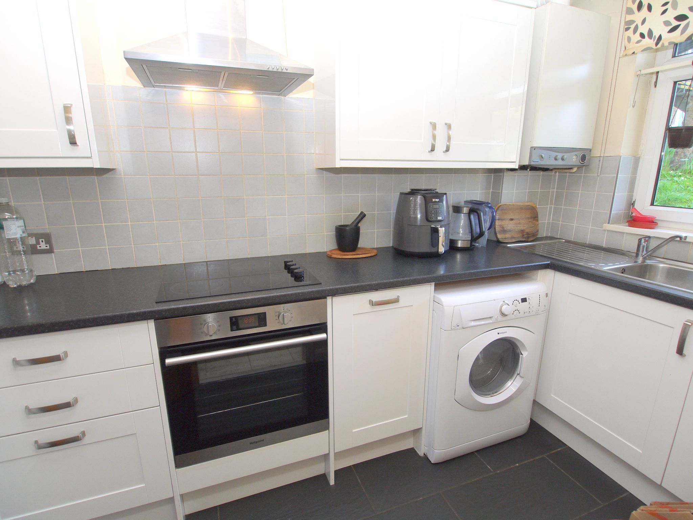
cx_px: 346
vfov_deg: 71.6
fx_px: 360
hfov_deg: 87.8
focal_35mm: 18
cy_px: 260
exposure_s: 1/60
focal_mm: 9
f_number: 4
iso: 100
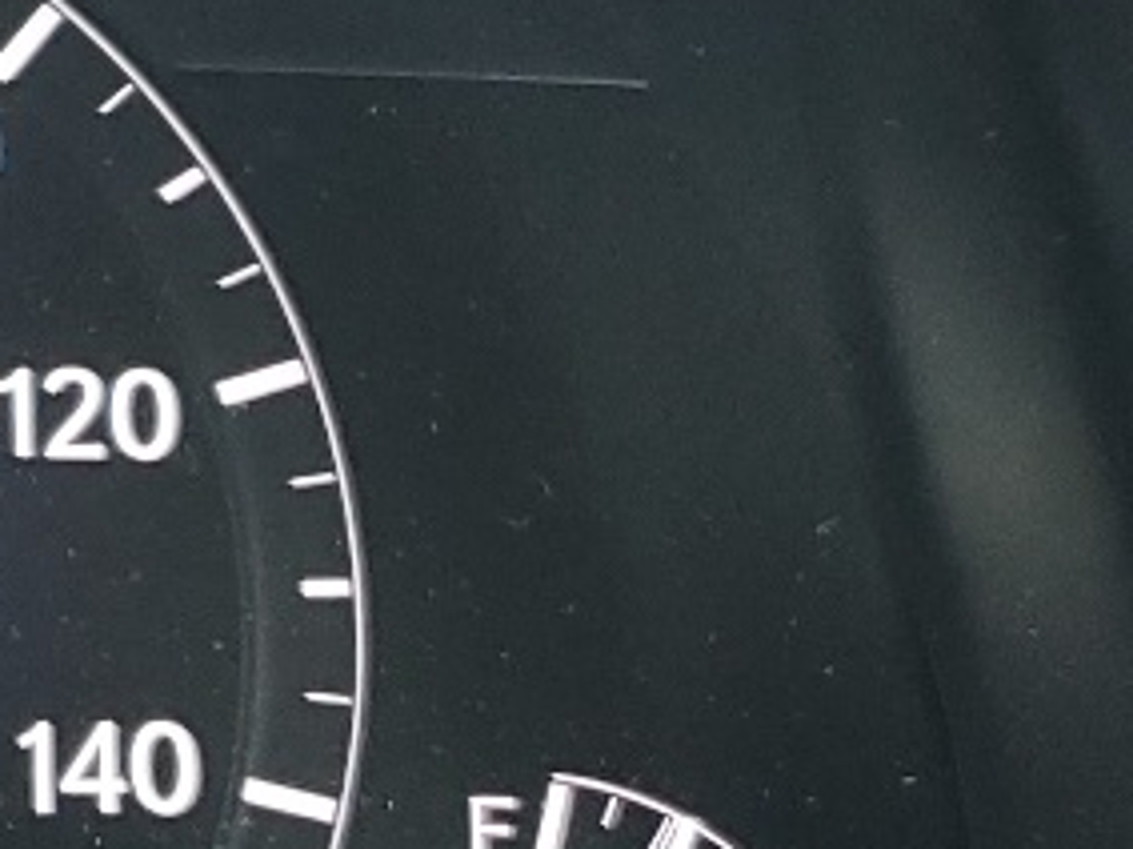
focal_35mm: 147
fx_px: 4809
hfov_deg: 11.0
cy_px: 76
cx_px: -1742
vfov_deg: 10.0
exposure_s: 1/60.2
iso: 86
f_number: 1.5
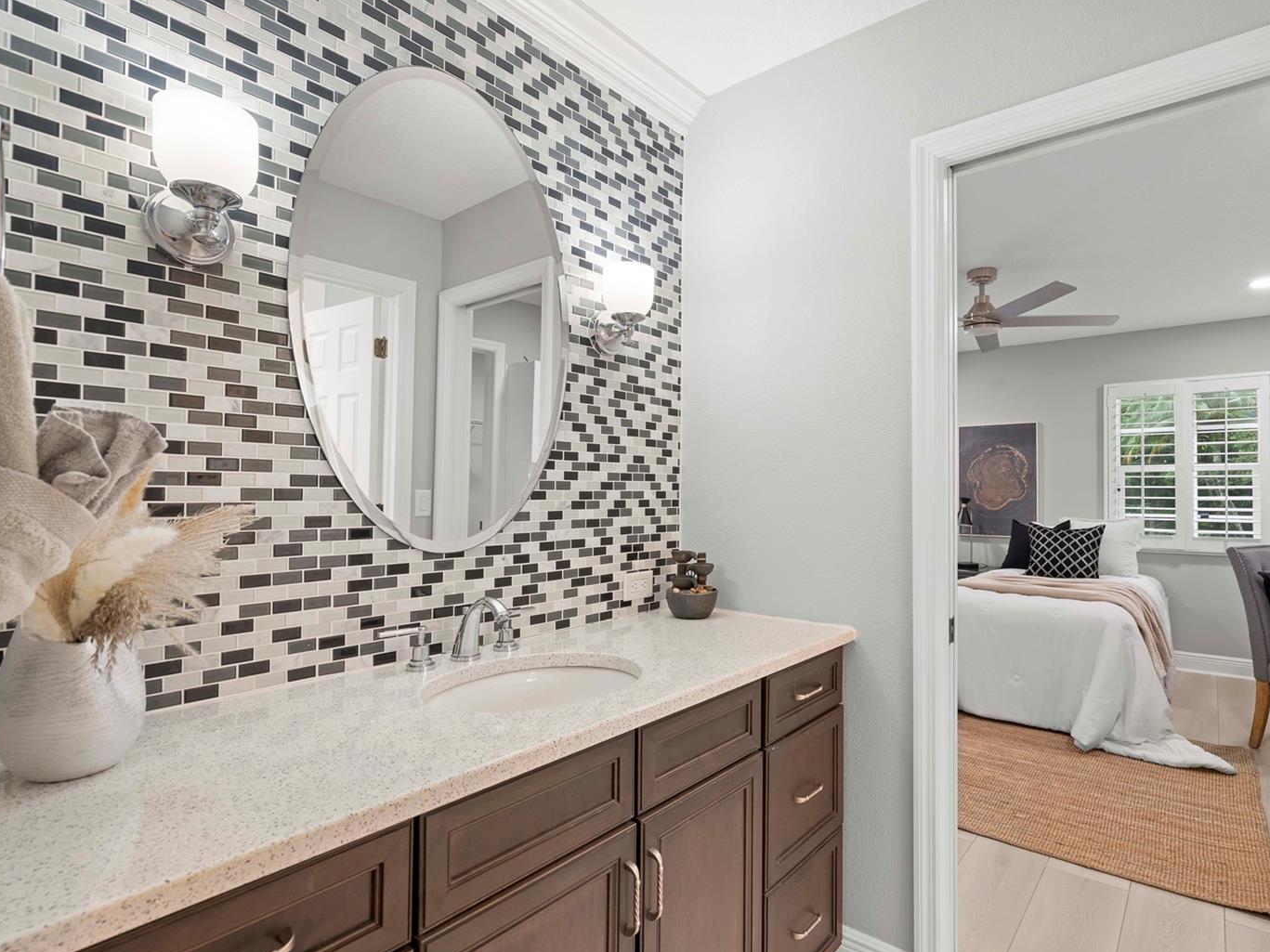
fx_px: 660
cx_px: 705
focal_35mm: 18
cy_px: 486
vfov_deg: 71.6
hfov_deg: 87.4
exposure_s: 1/2.5
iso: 250
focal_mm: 16
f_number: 8
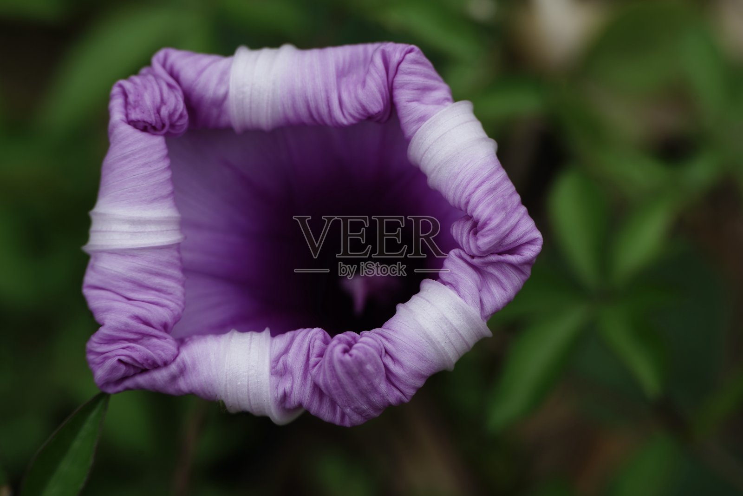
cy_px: 248
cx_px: 372
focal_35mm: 70
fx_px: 1445
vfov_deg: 19.5
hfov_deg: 28.8
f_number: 13
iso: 100
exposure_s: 1/40
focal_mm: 70
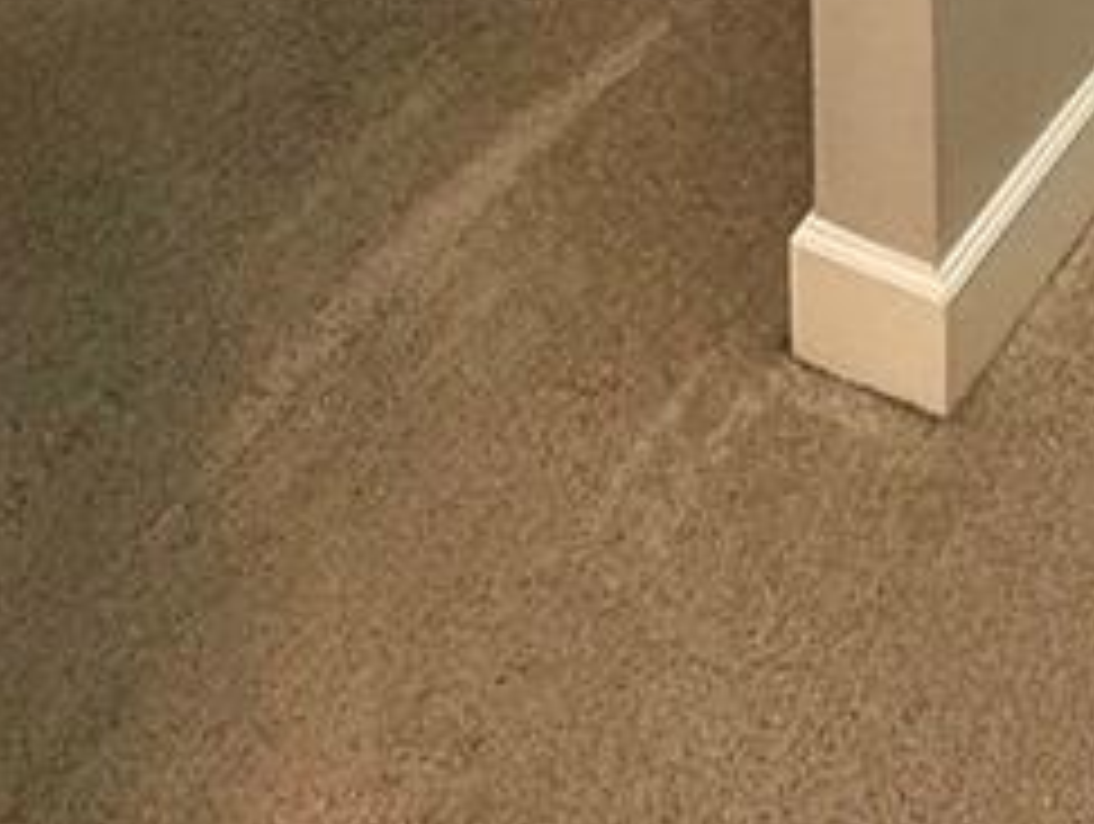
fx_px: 2184
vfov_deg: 15.0
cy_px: -1045
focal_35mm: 69
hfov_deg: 26.9
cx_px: 1044
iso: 200
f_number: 2.2
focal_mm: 2.22
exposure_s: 1/120
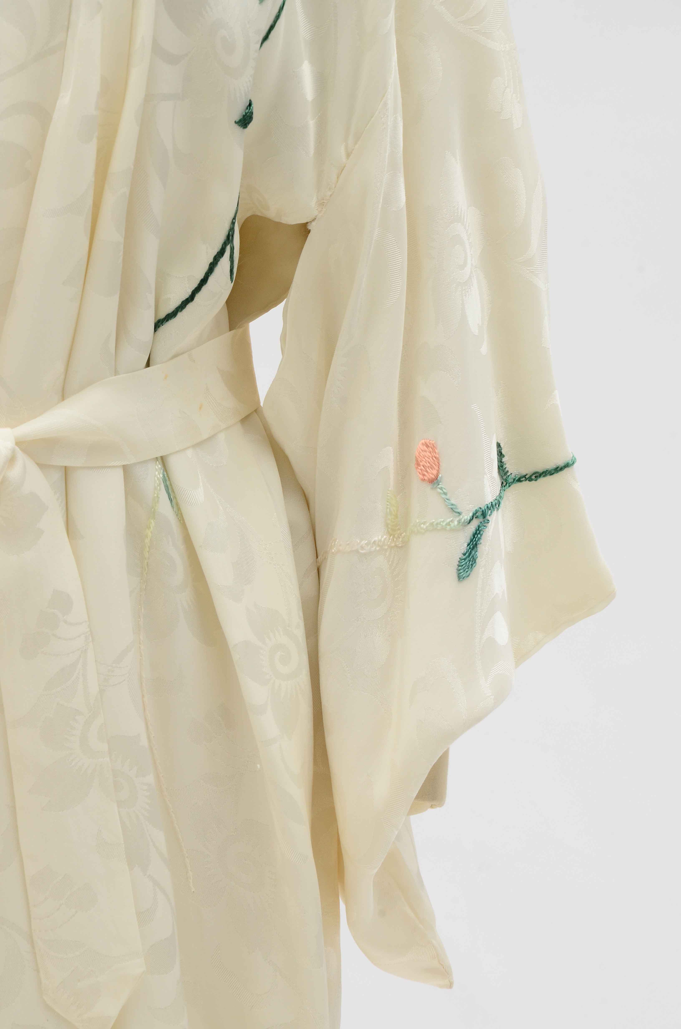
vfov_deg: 13.1
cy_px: 514
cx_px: 340
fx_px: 4489
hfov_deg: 8.7
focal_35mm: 158
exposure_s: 1/80
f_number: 13
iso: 400
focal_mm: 105
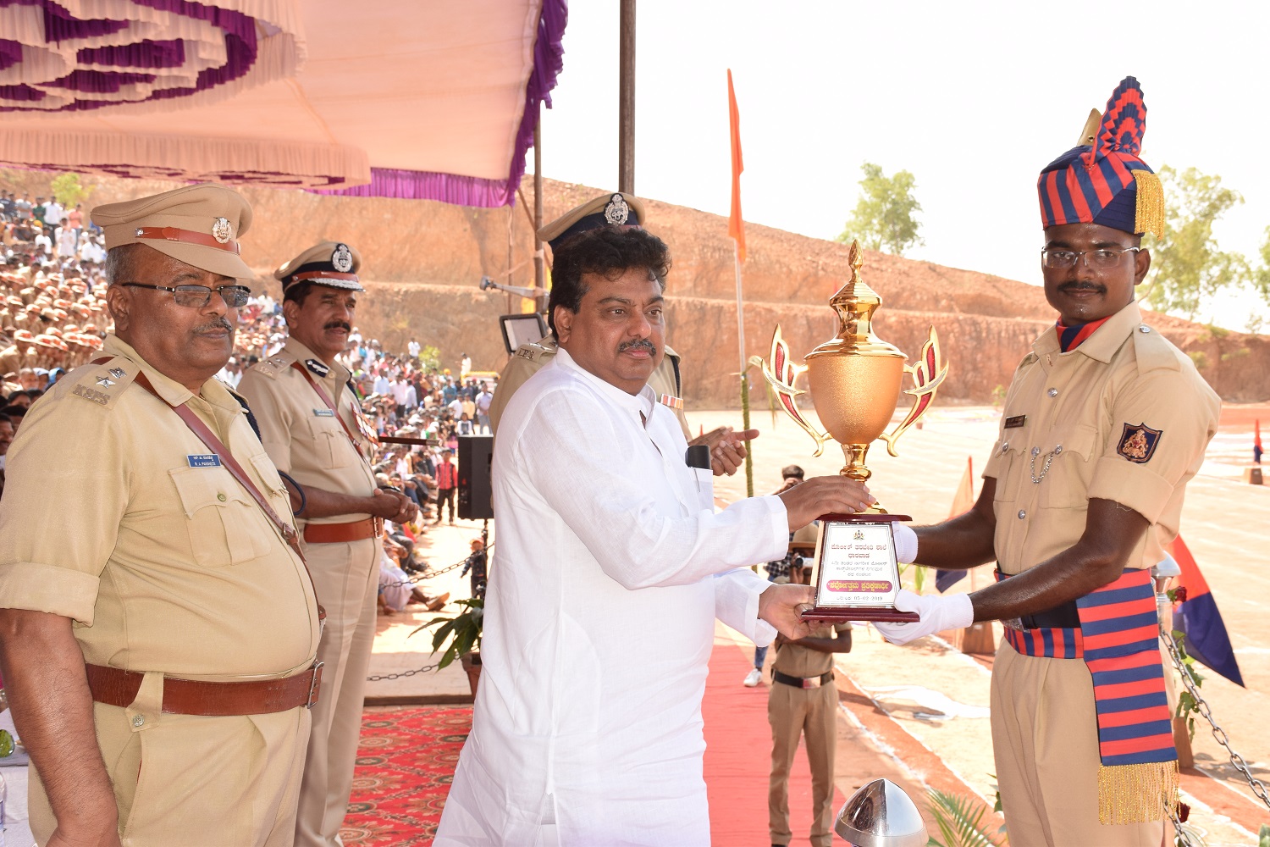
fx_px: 1693
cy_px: 424
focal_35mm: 48
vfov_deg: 28.1
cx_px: 635
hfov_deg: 41.1
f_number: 10
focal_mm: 32
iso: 400
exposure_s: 1/200
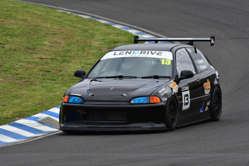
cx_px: 124
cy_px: 83
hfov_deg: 2.7
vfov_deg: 1.8
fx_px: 5189
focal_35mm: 750
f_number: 11
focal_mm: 500
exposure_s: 1/640
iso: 640
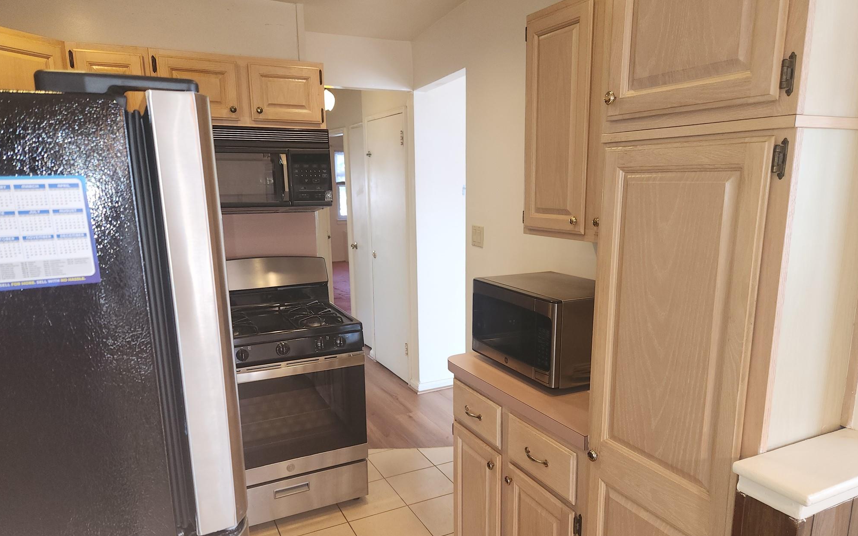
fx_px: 585
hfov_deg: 72.5
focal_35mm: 25
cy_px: 308
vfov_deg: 49.1
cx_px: 427
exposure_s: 1/60
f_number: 1.8
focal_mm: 5.4
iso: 80
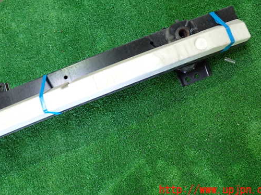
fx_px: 271
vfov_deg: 39.5
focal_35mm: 36
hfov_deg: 51.3
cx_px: 121
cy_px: 80
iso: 320
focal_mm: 5.4
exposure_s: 1/30
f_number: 2.3
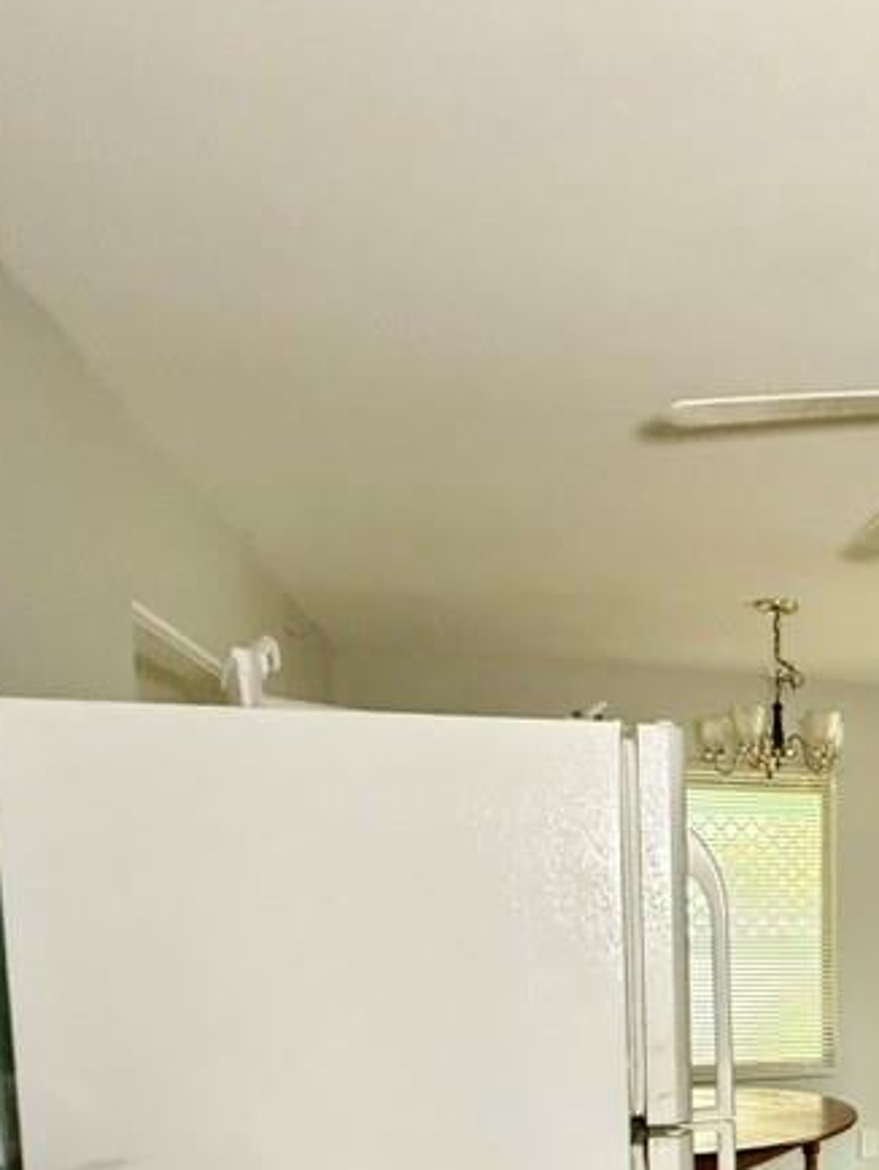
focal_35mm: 33
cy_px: 1003
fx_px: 1116
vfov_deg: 50.5
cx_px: 952
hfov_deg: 36.7
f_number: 2.2
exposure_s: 1/60
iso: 640
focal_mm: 2.22
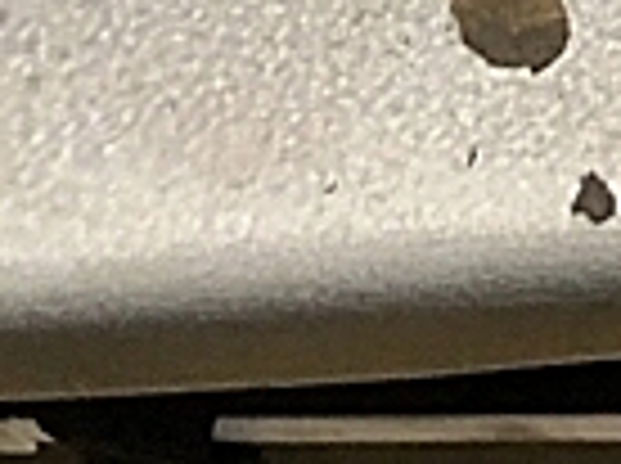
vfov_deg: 10.2
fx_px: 2328
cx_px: 1148
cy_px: -563
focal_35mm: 130
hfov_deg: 13.5
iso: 100
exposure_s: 1/14
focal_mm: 3.99
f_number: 1.8
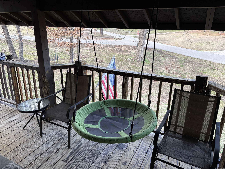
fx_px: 169
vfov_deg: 53.1
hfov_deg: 67.3
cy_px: 84
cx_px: 112
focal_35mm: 26
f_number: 1.6
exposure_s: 1/122
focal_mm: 5.96
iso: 80
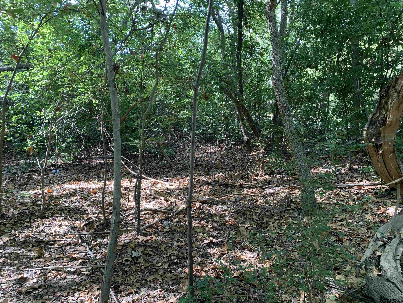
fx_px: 303
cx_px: 202
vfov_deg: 53.1
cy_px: 152
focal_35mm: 26
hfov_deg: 67.3
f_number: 1.8
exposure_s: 1/121
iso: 80
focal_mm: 4.25
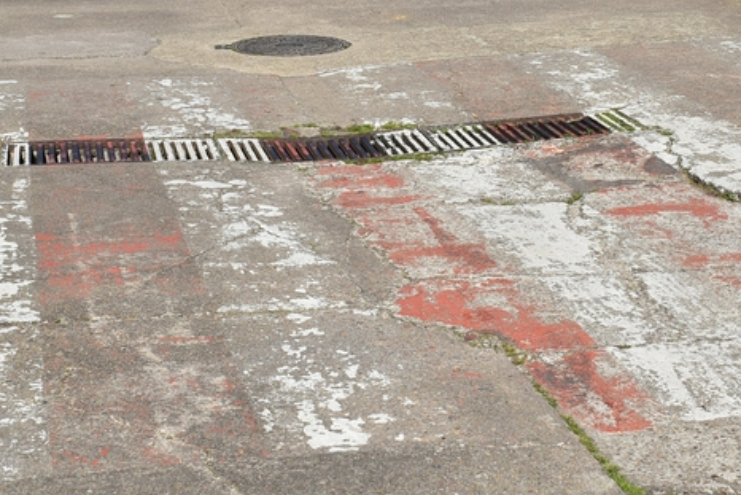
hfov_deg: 23.4
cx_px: 417
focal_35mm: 87
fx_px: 1791
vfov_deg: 15.6
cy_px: 113
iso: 200
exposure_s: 1/400
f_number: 10
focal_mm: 30
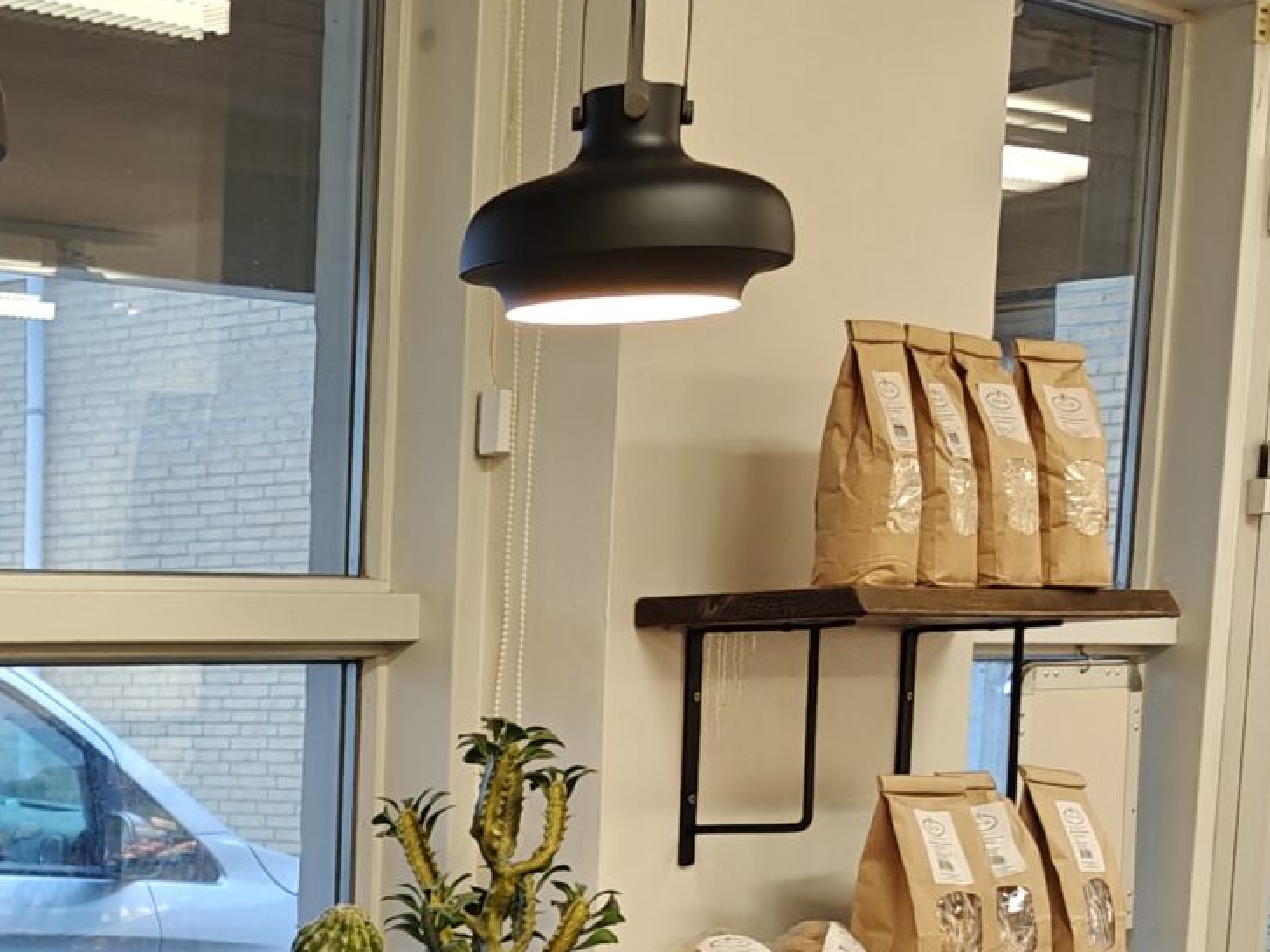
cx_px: -550
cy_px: 1125
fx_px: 2971
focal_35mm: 81
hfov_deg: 21.0
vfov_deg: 17.4
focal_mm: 6.06
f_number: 1.6
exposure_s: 1/100
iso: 320
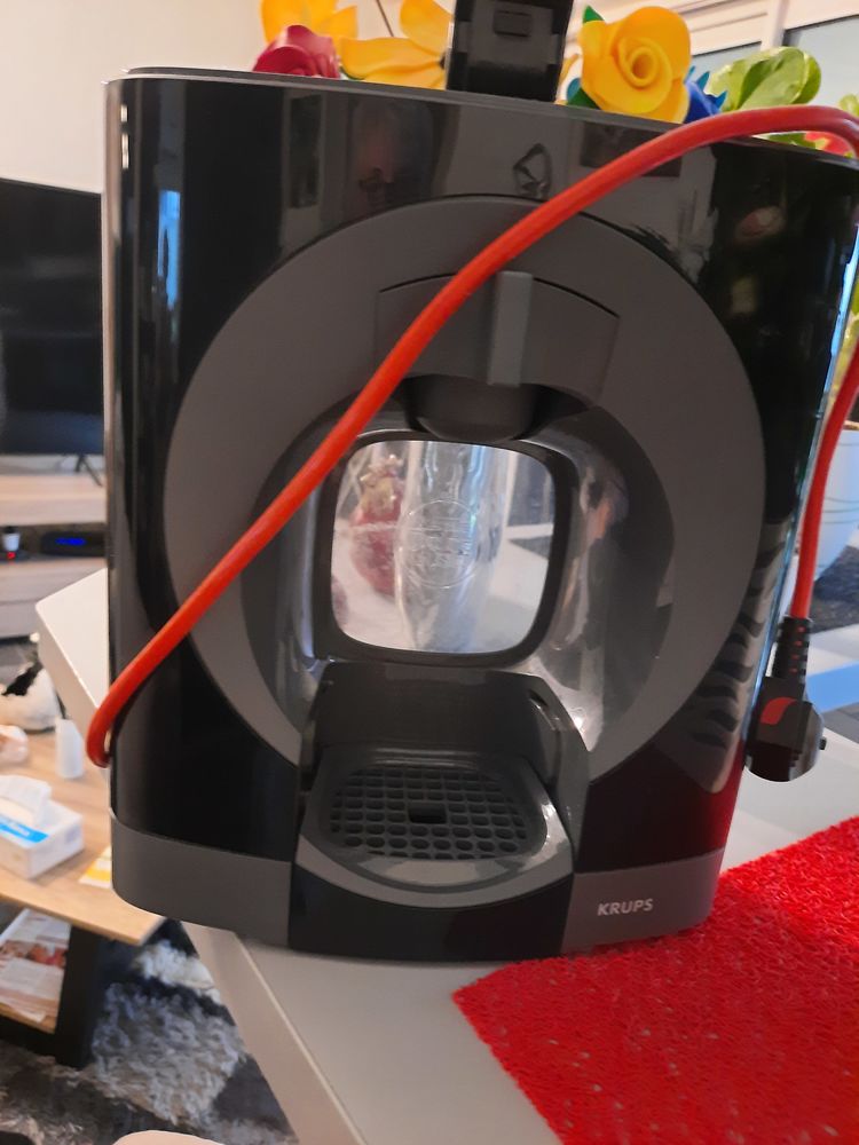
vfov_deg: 69.4
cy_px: 572
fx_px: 827
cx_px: 430
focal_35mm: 25
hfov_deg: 54.9
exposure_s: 1/10
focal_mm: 4.6
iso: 1000
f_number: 2
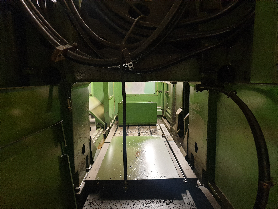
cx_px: 139
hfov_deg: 67.3
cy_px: 104
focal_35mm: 26
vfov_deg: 53.1
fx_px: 209
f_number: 1.5
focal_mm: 4.3
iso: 320
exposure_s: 1/25
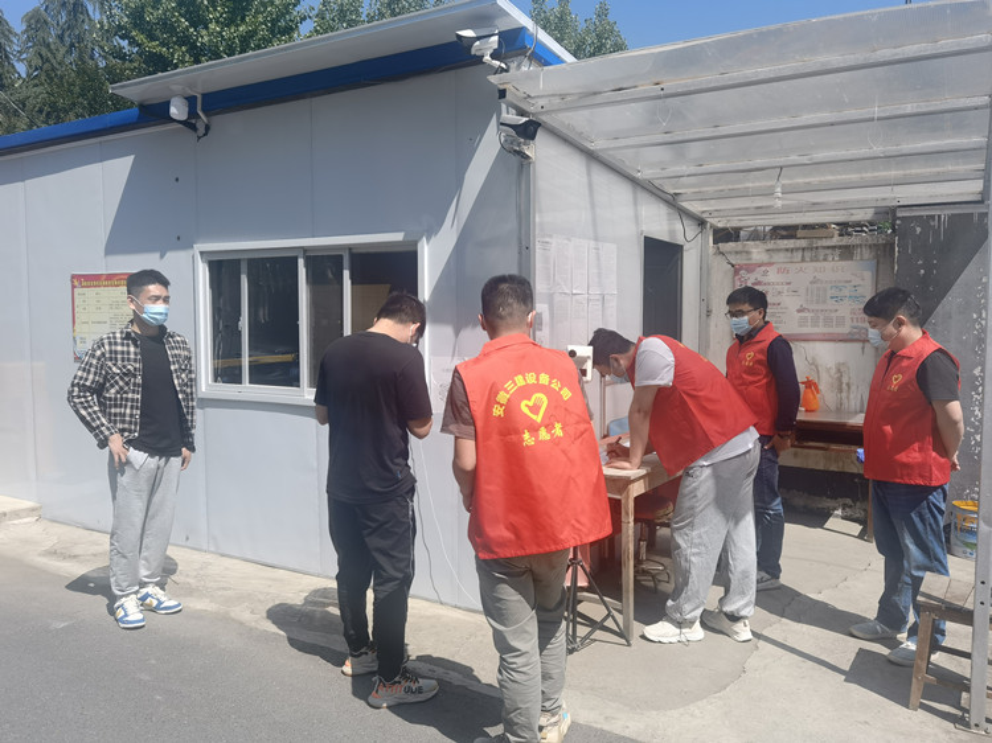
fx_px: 773
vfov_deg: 51.3
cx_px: 496
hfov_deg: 65.3
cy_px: 372
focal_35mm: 27
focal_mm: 6.67
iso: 50
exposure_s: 1/2907
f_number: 1.9
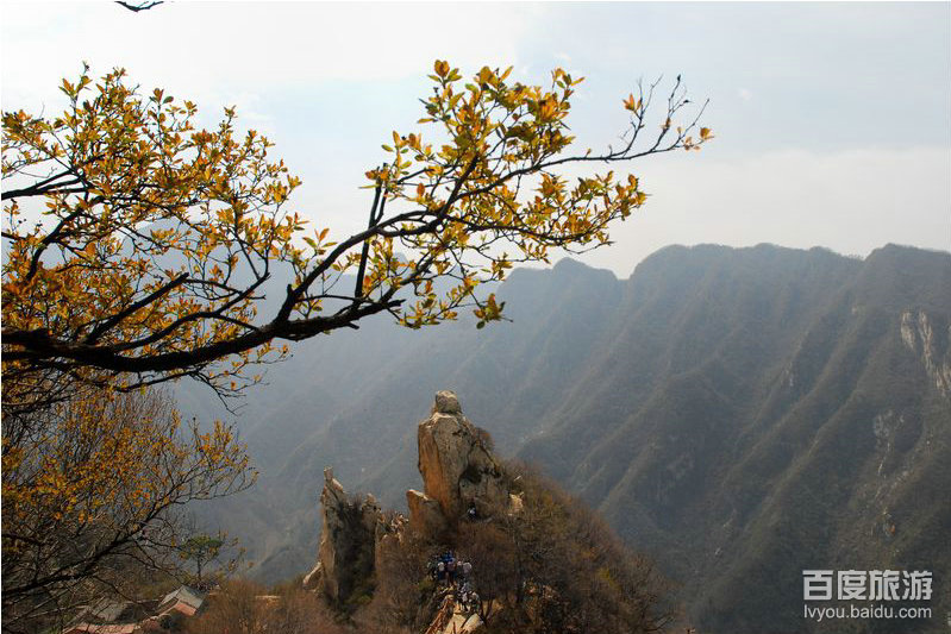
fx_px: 713
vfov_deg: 47.9
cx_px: 476
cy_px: 317
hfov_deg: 67.4
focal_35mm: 27
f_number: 9
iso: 250
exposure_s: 1/500
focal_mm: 18
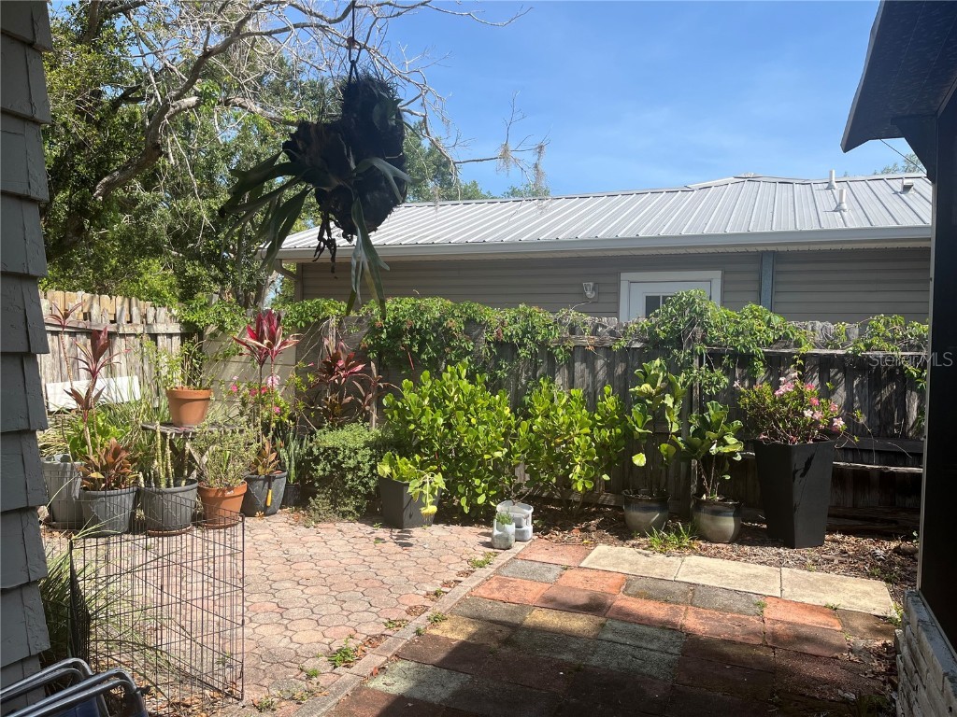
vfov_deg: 53.1
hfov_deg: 67.3
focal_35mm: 26
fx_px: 719
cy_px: 358
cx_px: 478
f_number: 1.6
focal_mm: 5.1
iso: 50
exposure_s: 1/2137
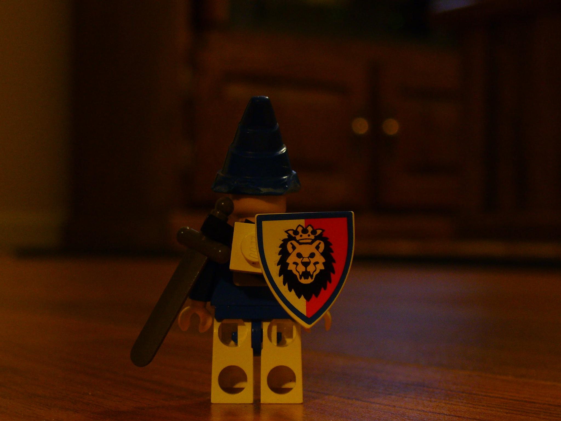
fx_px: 1329
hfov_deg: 23.8
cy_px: 210
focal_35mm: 82
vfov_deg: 18.0
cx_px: 280
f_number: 3.1
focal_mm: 9.9
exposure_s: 1/8
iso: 100
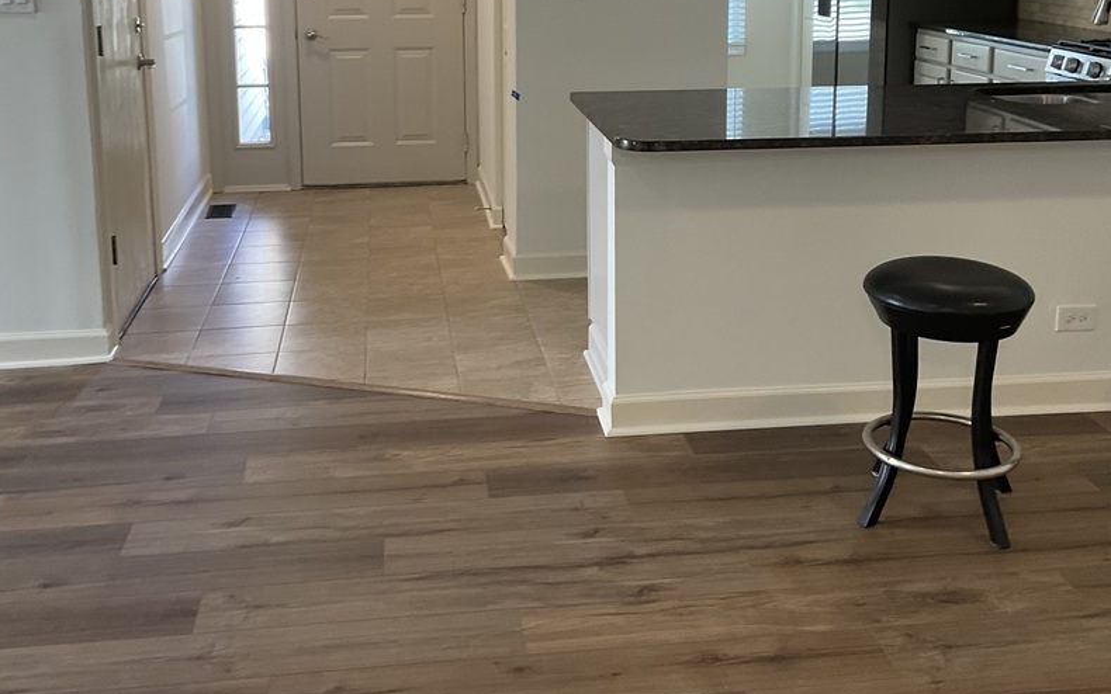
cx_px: 558
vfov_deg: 29.8
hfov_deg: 47.2
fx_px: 1272
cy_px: 132
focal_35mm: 42
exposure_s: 1/60
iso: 50
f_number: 1.8
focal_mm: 3
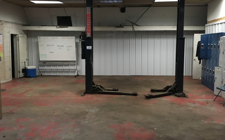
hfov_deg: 55.2
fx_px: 215
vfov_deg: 36.2
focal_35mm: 35
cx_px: 123
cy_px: 62
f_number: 2.2
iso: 200
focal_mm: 4.15
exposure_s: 1/24
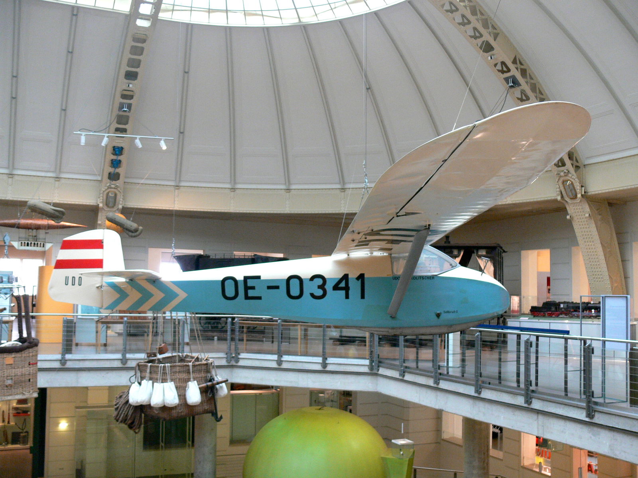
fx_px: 664
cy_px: 239
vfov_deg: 39.7
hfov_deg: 51.4
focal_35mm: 36
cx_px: 319
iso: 200
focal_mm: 7.6
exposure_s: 1/15
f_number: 2.8
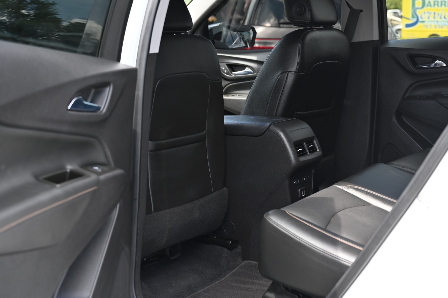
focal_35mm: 52
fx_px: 647
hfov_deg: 38.2
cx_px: 239
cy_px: 128
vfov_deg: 25.9
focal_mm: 44
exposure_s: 1/250
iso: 220
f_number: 4
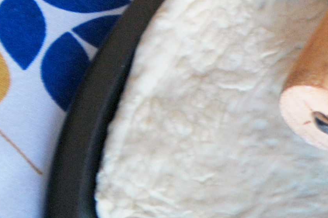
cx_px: 585
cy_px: 226
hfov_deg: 5.7
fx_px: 3260
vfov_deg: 3.8
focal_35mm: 358
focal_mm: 52
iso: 400
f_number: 5
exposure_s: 1/30
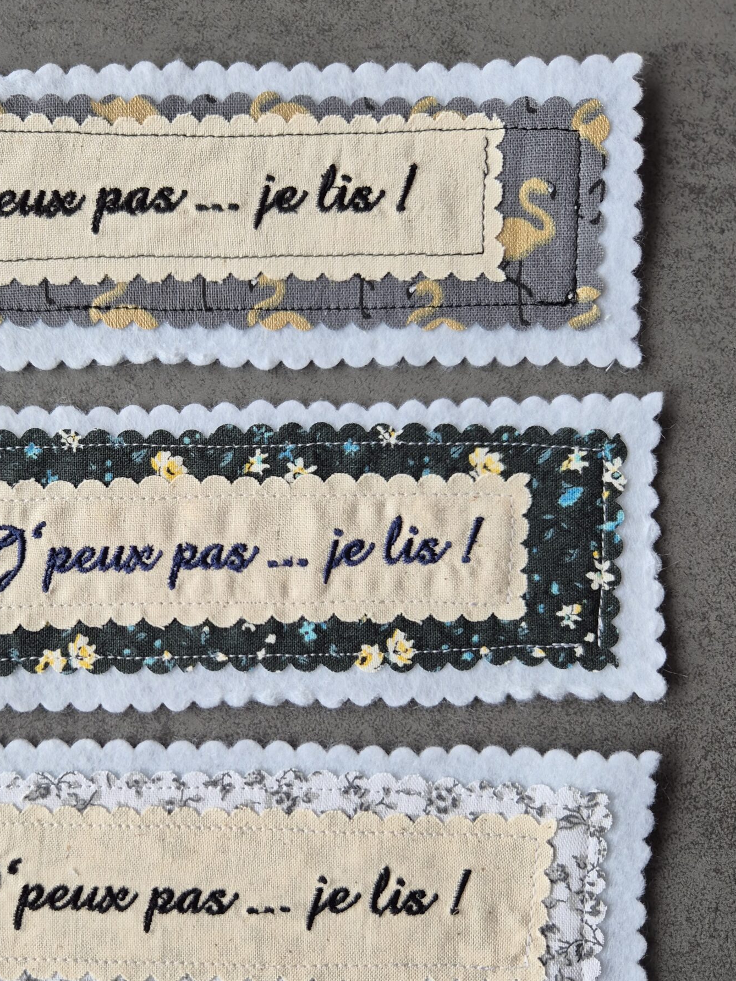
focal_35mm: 33
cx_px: 213
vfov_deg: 55.0
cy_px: 585
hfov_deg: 42.0
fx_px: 936
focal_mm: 5.4
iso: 100
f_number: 1.8
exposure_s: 1/180
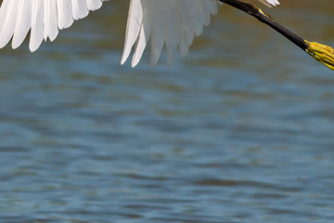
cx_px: 37
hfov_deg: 1.7
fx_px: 11077
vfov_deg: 1.2
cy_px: -76
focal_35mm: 1194
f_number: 8
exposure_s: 1/2500
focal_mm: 420
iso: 500
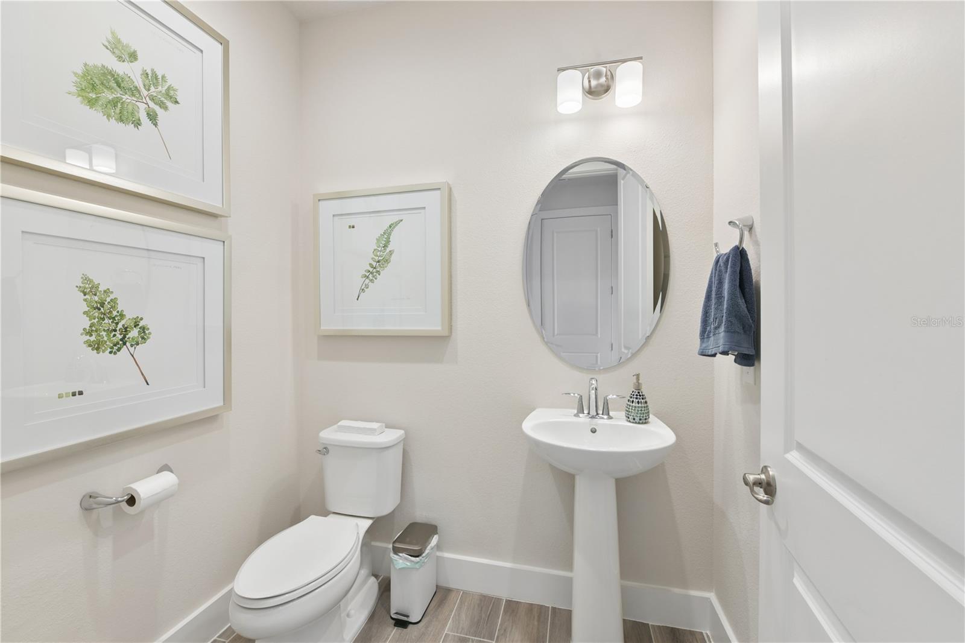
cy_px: 322
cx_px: 482
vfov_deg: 81.2
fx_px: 375
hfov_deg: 104.3
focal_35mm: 14
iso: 100
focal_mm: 14
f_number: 11
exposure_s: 1/6
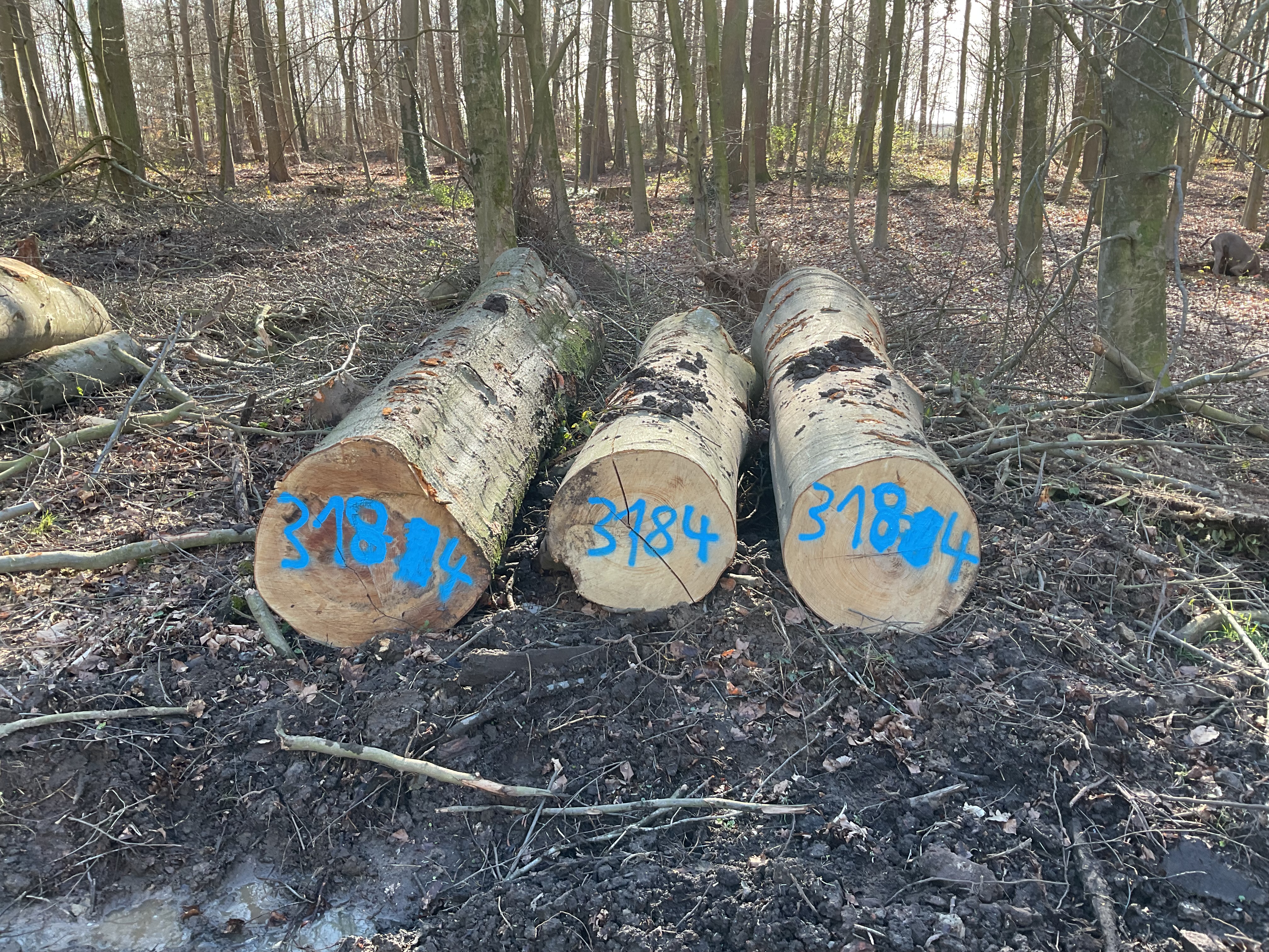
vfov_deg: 48.2
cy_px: 476
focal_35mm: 29
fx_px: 1063
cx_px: 634
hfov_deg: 61.7
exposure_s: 1/120
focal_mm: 3
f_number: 1.8
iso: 20
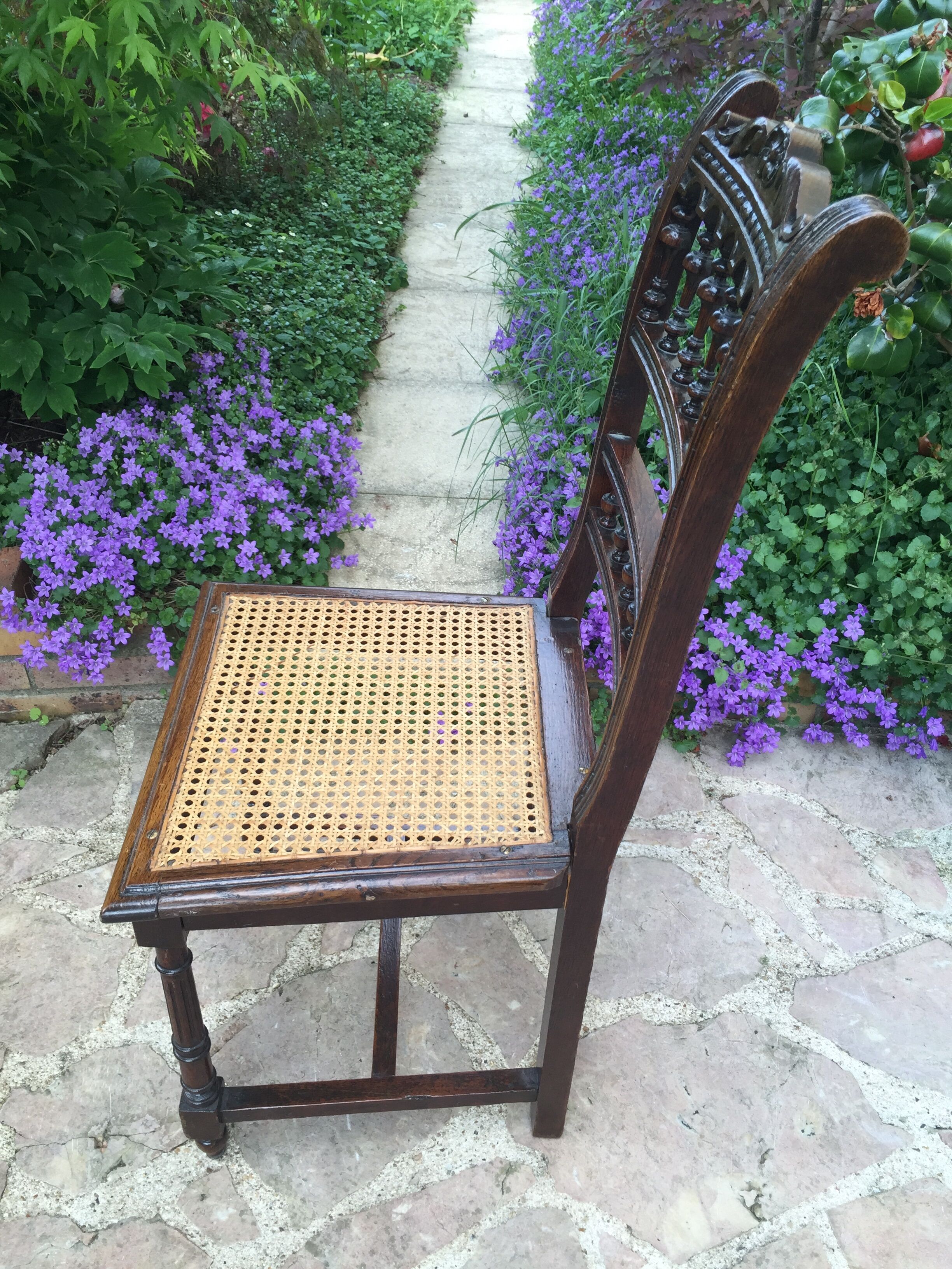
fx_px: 1063
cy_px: 634
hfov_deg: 48.2
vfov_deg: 61.7
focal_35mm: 29
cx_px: 476
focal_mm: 4.15
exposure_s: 1/120
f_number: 2.2
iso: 32
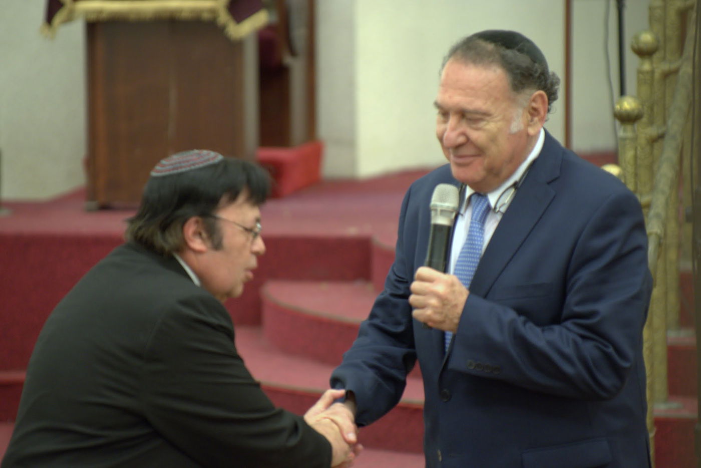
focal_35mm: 184
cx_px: 350
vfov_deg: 7.5
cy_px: 234
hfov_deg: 11.2
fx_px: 3583
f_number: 2.8
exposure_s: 1/30
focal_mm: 123
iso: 800
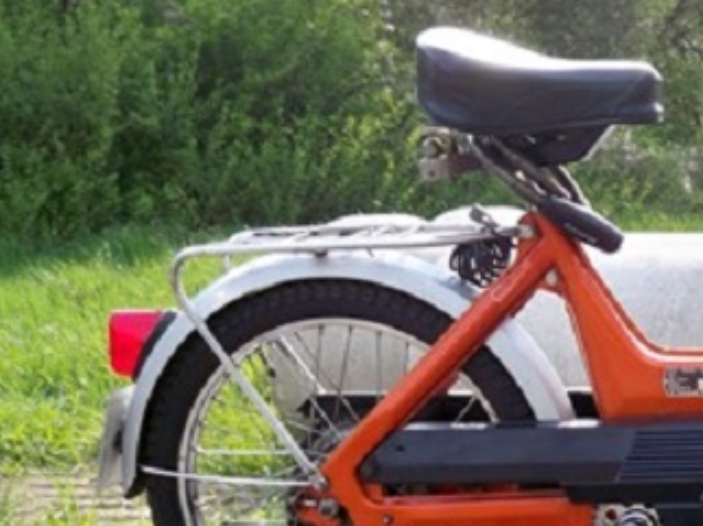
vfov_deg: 16.9
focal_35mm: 87
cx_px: 799
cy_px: 367
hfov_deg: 21.2
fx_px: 1766
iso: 64
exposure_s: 1/320
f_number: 3.1
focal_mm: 6.3
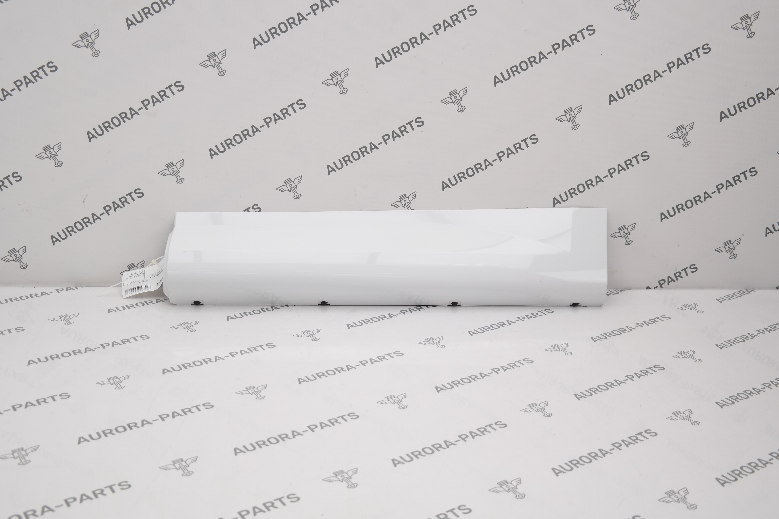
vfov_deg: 30.5
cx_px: 390
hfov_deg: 44.5
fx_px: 952
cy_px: 260
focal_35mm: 44
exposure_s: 1/125
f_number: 4
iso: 100
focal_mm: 29
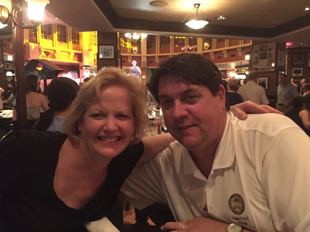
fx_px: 260
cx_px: 155
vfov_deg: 48.2
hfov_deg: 61.7
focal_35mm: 29
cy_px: 116
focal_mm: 4.15
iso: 1000
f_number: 2.2
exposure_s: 1/15
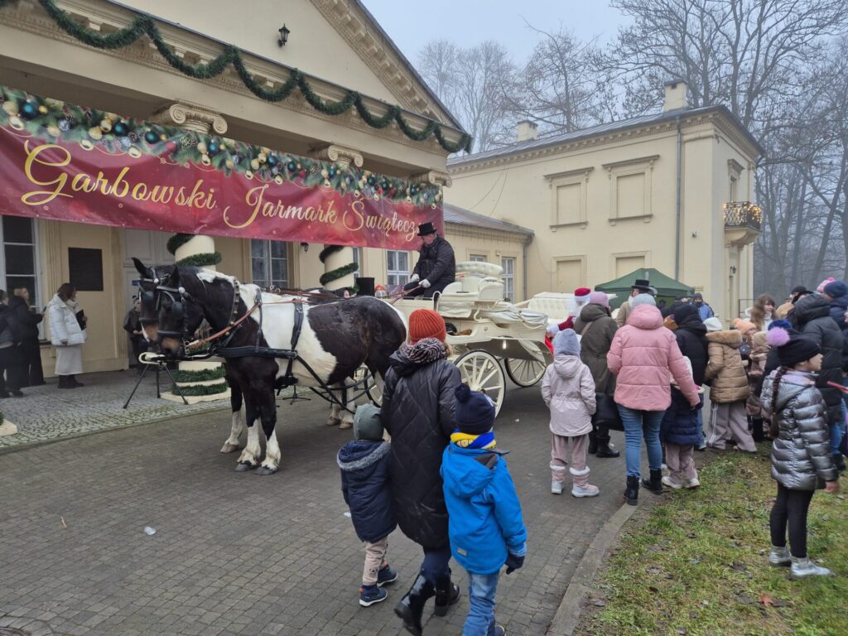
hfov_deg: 73.9
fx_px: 563
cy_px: 318
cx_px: 424
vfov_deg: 58.9
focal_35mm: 23
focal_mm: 5.4
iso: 160
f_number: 1.8
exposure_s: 1/180
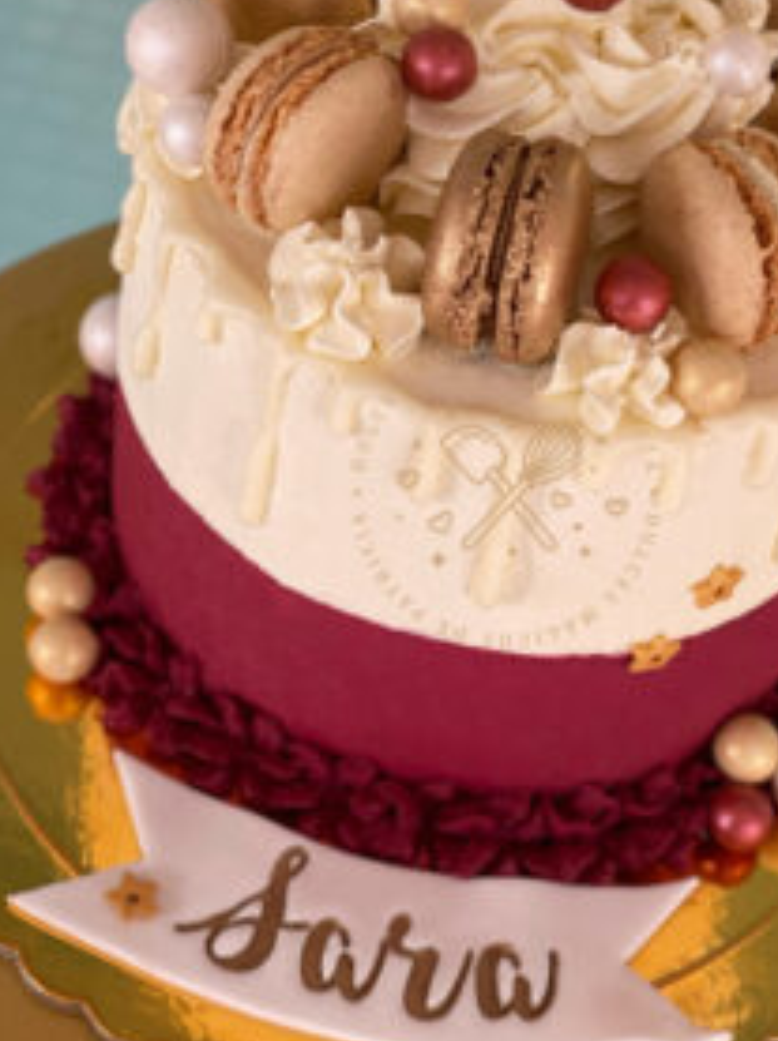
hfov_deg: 18.1
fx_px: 2433
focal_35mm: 81
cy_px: 303
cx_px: 536
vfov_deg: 24.0
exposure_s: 1/122
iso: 32
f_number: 2
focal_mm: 6
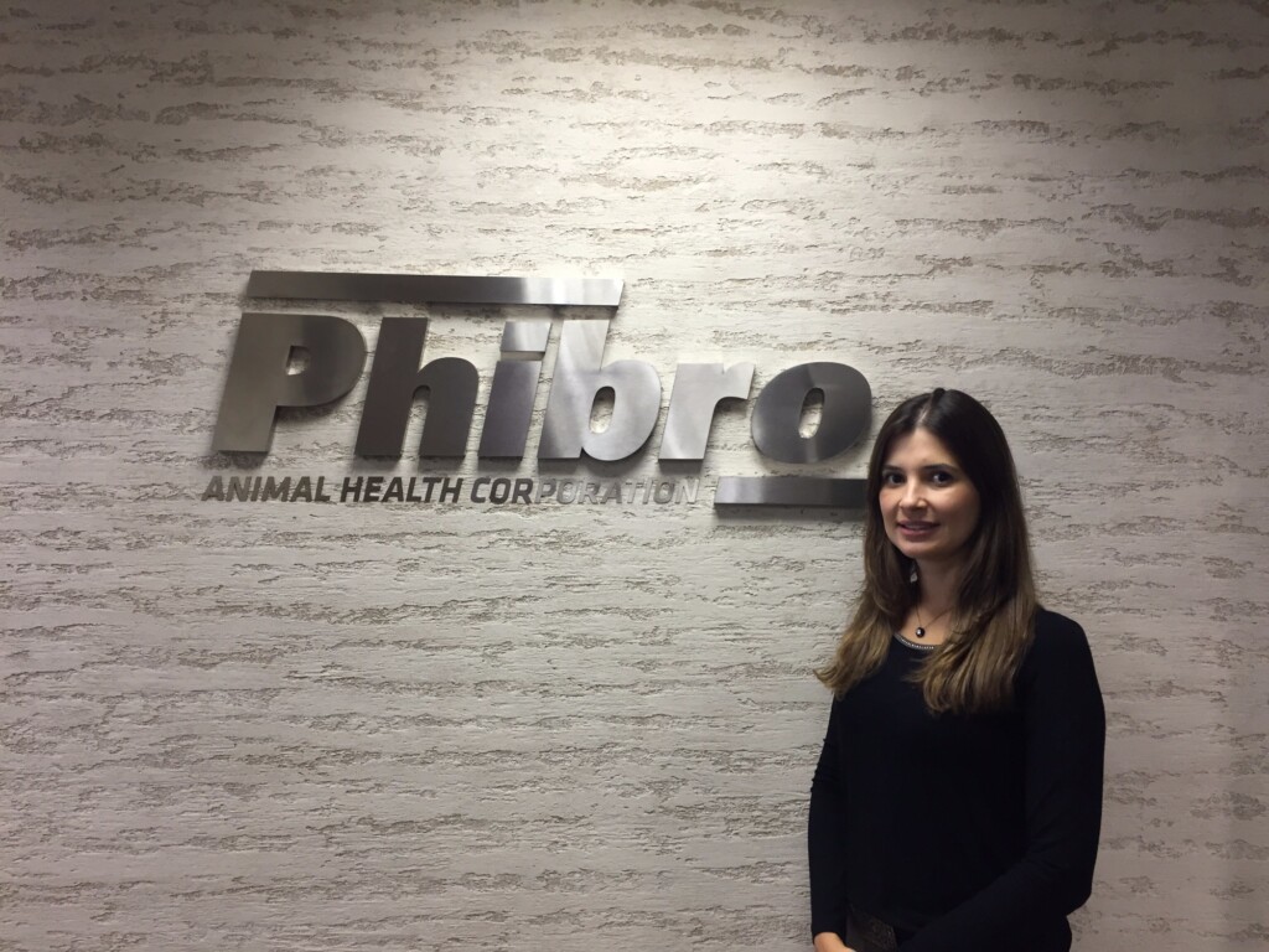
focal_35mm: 29
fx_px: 1063
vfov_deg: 48.2
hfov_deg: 61.7
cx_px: 634
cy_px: 476
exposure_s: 1/30
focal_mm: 4.15
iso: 80
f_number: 2.2
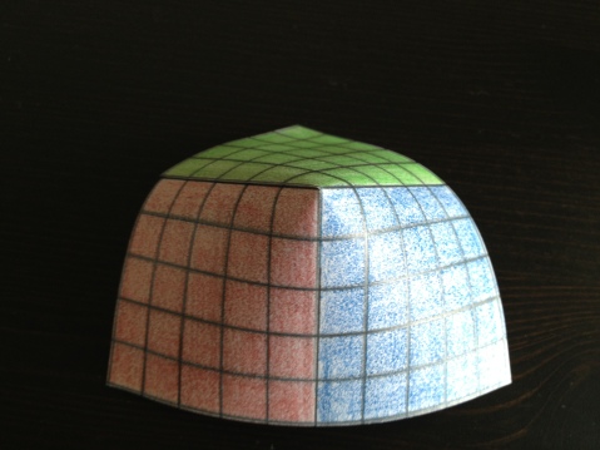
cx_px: 300
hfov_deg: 52.6
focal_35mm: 35
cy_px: 225
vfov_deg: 40.7
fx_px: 607
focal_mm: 4.28
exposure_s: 1/20
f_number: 2.4
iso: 64
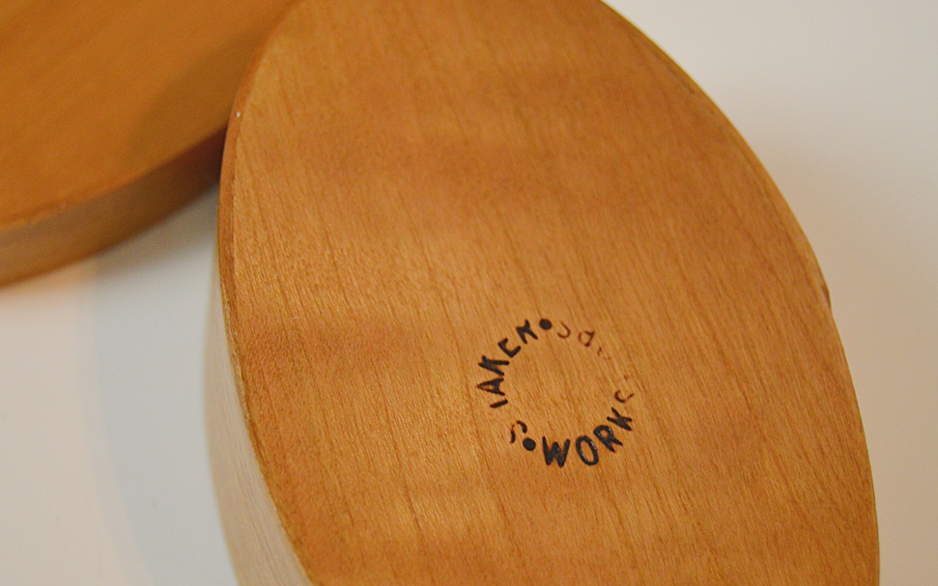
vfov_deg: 15.1
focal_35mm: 87
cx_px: 476
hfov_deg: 23.9
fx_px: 2212
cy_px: 307
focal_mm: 55
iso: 1800
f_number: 5.6
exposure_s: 1/60
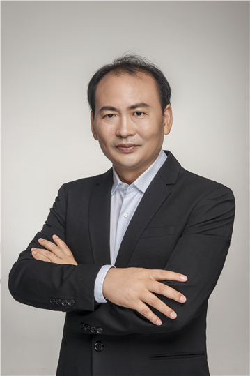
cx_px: 125
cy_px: 188
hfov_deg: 19.4
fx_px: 730
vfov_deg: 28.9
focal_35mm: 70
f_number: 11
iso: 100
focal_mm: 70
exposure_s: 1/125
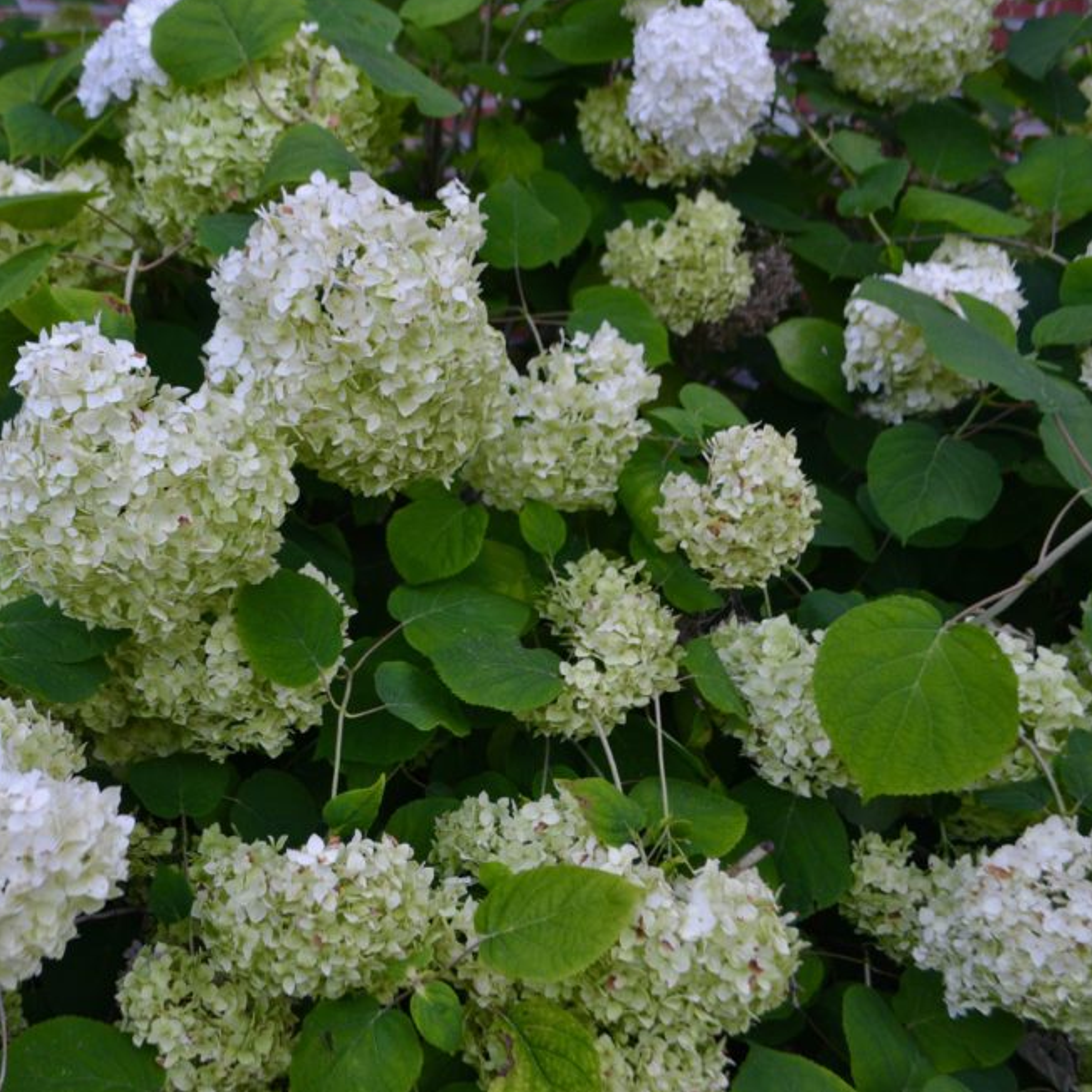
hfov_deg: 38.7
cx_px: 352
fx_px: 1535
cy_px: 537
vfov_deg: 39.2
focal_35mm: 43
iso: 400
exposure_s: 1/100
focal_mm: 22
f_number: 5
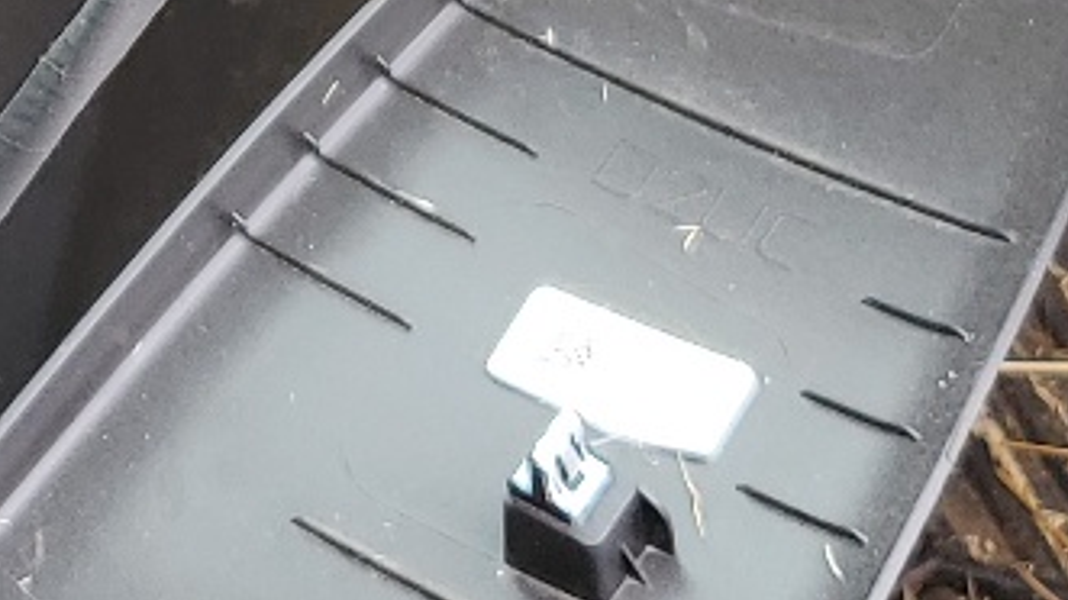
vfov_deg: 8.6
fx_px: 3879
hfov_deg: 15.5
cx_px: 94
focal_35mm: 137
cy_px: -403
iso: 50
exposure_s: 1/143
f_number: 1.5
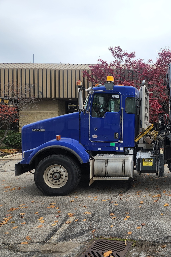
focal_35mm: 32
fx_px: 228
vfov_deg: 58.7
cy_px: 129
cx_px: 169
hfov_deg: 37.1
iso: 20
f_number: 1.8
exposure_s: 1/383
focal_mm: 5.4
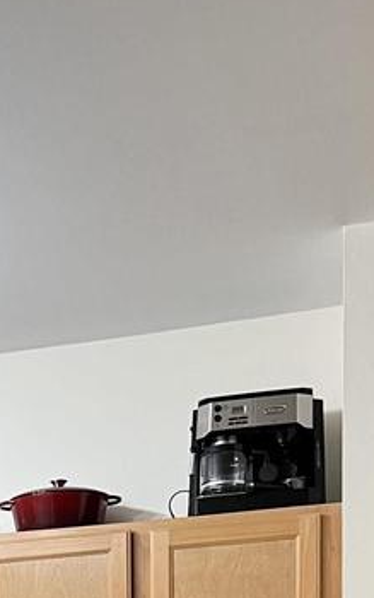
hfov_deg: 14.7
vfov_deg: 20.7
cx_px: -118
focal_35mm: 85
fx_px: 1385
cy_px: 902
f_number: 1.5
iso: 125
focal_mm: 5.7
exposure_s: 1/60
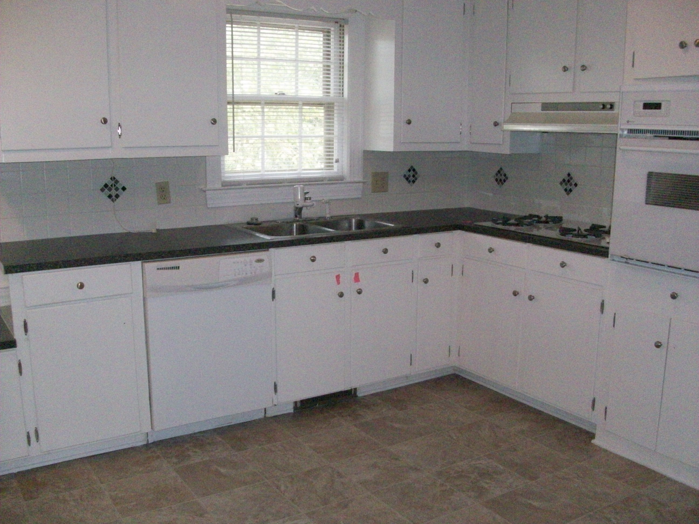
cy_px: 262
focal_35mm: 34
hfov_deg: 54.0
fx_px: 687
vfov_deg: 41.8
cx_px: 350
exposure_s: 1/128
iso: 800
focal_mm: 5.7
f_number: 2.8
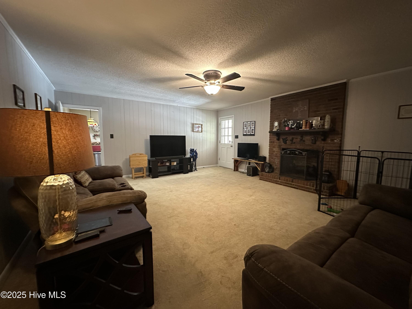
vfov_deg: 85.7
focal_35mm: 14
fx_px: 167
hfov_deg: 102.1
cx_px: 206
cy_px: 154
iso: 1000
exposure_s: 1/60
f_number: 2.2
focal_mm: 2.22
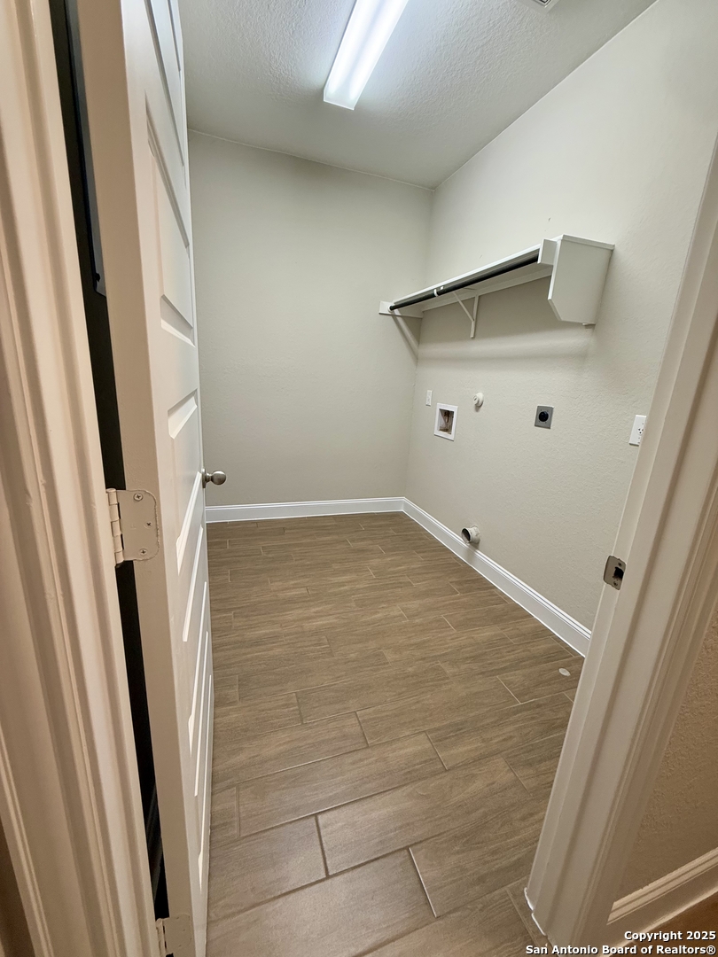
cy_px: 478
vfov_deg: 102.1
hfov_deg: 85.7
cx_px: 359
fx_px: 387
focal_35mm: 14
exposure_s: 1/60
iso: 200
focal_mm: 2.22
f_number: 2.2
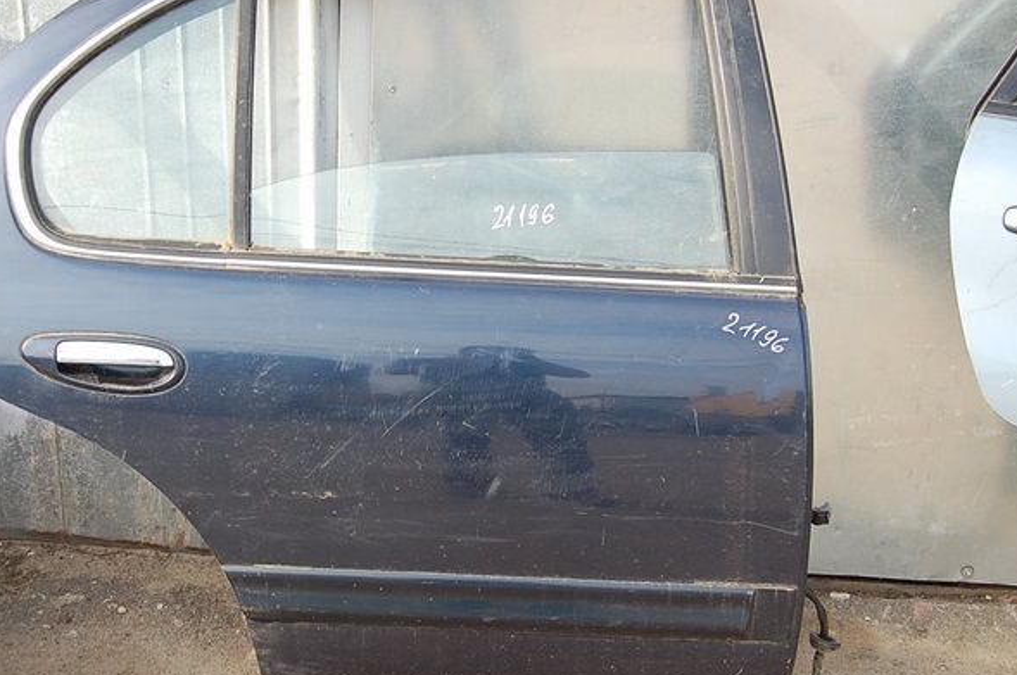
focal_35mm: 53
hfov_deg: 37.4
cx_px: 407
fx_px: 1495
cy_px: 316
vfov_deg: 25.4
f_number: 6.3
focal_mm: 26
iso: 200
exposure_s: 1/160
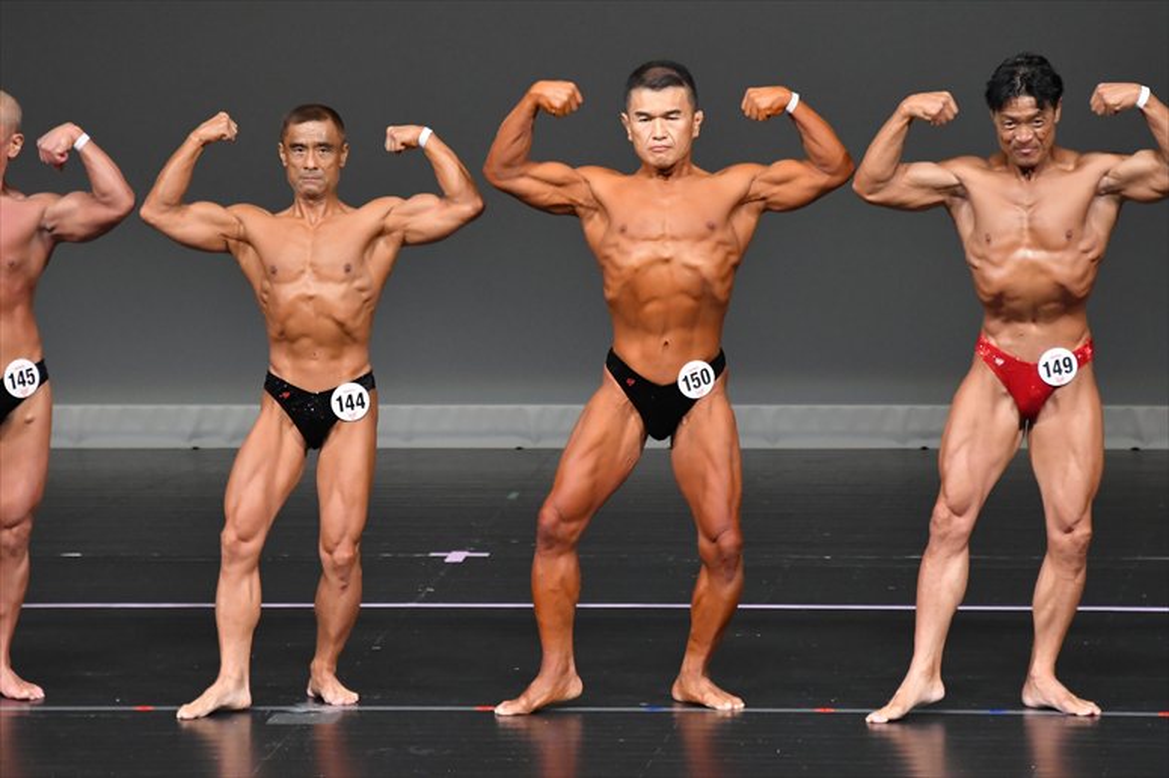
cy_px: 389
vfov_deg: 4.0
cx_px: 584
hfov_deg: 6.0
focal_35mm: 345
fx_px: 11198
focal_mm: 230
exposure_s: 1/400
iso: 4000
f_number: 5.6
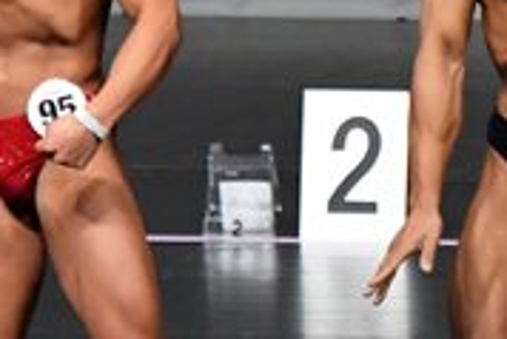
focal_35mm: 1108
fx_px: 15617
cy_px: 282
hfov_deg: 1.9
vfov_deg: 1.2
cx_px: 679
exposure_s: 1/400
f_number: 5.6
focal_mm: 170
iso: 5000
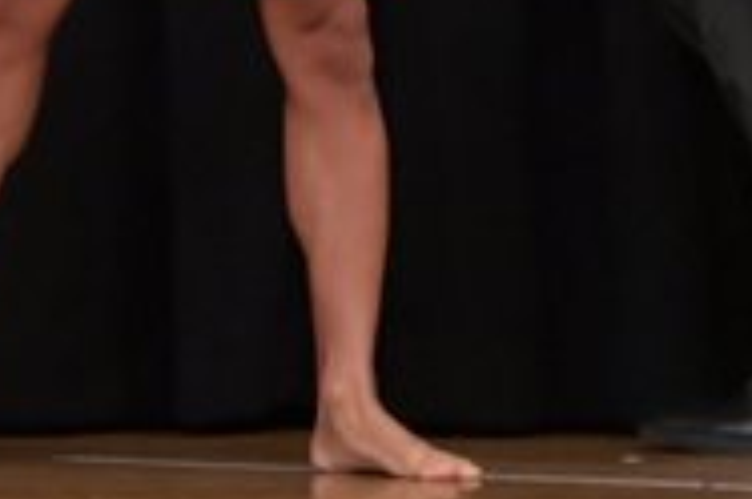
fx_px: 19456
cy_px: -302
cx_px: -738
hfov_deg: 2.2
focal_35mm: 933
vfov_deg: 1.5
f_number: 5.6
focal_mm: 150
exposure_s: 1/400
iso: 6400
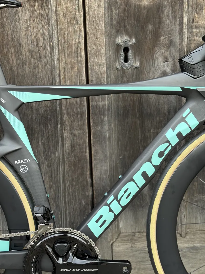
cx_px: 102
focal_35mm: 48
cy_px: 137
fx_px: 379
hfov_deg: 30.3
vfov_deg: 39.6
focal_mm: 6.76
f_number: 1.78
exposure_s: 1/81
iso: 100
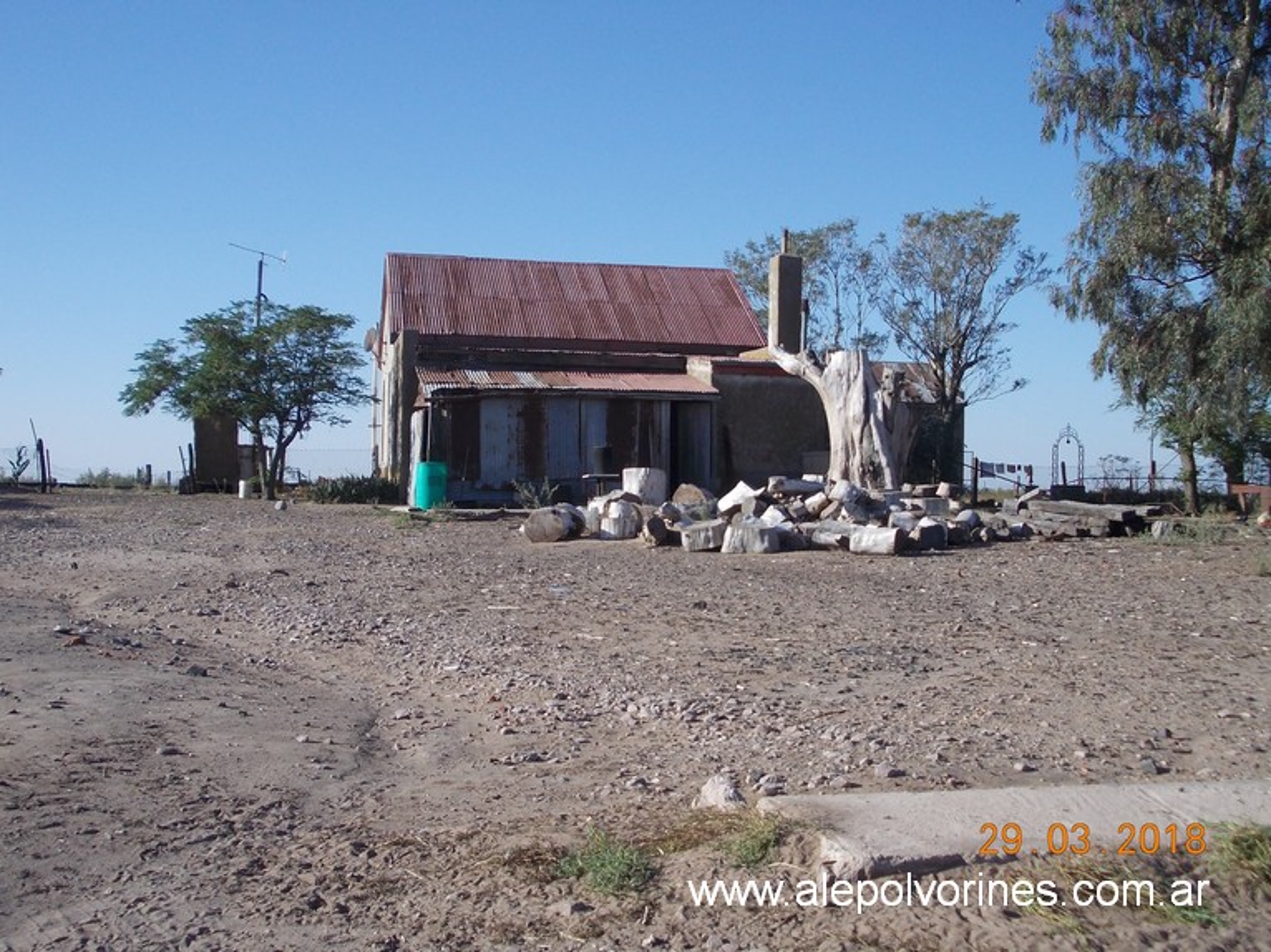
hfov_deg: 43.9
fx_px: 1578
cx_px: 636
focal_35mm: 43
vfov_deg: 33.6
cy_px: 476
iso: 80
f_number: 6.5
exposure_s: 1/200
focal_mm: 6.1
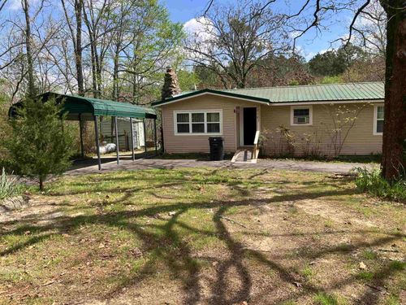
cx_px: 203
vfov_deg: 49.7
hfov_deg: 63.4
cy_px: 152
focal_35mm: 28
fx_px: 328
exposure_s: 1/1185
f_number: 1.8
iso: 32
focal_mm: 3.99
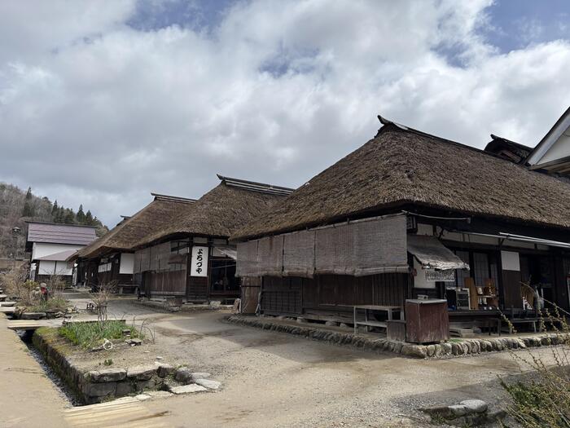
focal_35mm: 26
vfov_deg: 53.1
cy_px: 214
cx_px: 285
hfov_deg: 67.3
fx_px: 428
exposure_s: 1/5618
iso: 50
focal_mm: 5.96
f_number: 1.6
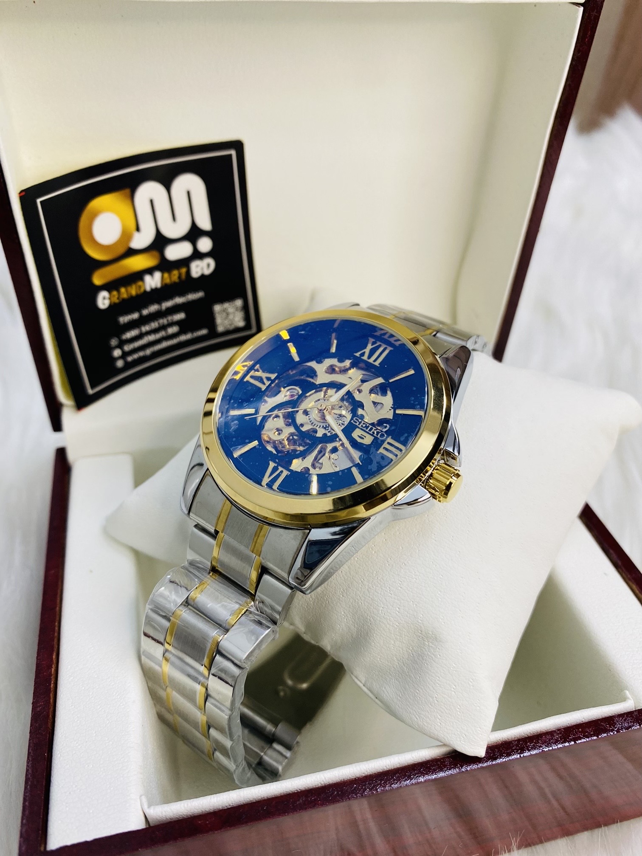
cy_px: 428
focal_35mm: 26
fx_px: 643
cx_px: 321
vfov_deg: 67.3
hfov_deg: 53.1
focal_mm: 4.25
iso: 100
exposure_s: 1/101
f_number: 1.8
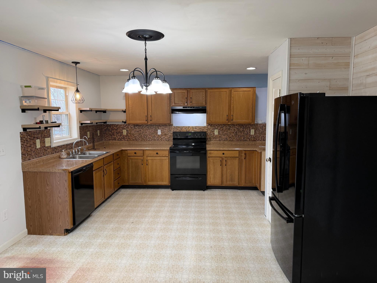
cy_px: 142
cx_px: 188
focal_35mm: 24
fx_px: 261
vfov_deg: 56.8
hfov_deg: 71.6
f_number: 1.78
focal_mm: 6.76
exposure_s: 1/120
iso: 160
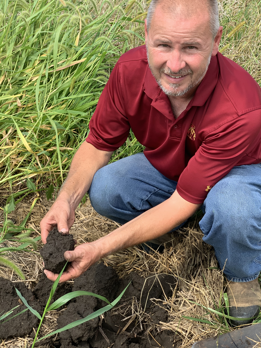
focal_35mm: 52
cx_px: 130
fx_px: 523
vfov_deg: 36.8
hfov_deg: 28.0
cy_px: 174
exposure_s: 1/378
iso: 16
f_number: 2.4
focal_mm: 6
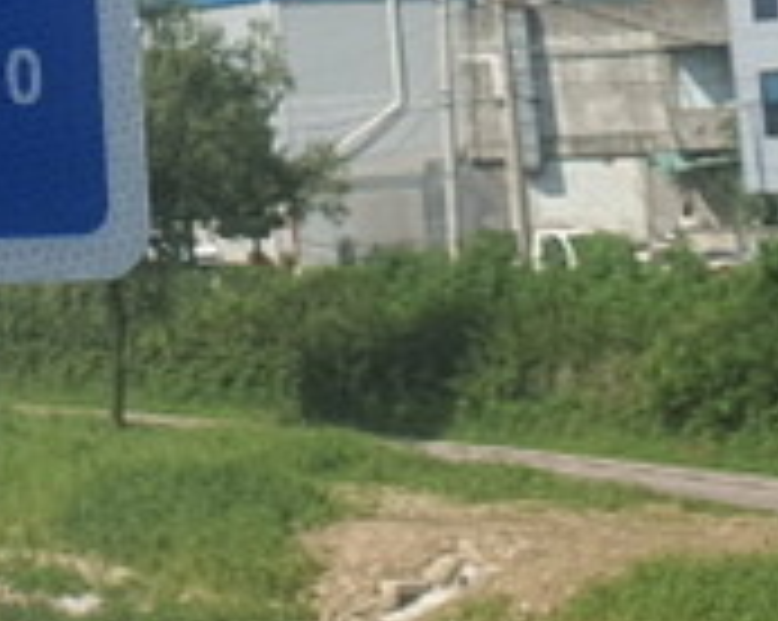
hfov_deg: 18.3
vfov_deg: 16.0
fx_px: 2024
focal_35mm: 88
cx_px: -508
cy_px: -306
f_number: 2.4
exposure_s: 1/1576
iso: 50
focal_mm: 4.3
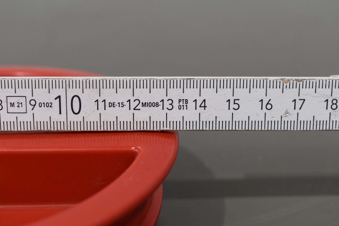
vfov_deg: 21.6
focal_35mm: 63
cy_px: 113
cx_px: 170
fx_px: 593
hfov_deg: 31.9
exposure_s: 1/60
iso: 400
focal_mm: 42
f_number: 7.1
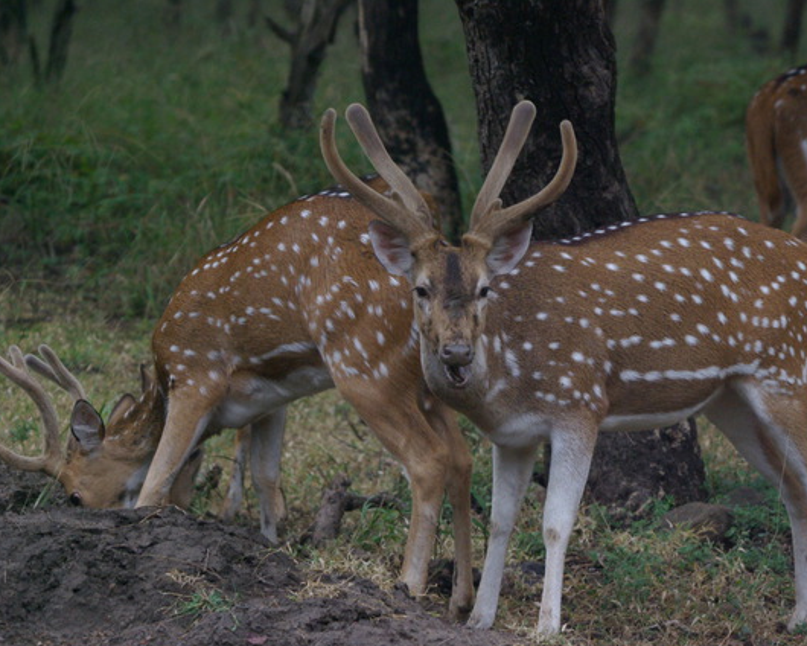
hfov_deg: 7.1
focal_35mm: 272
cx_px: 480
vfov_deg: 5.7
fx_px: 6496
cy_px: 324
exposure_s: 1/180
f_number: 5.6
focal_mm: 160
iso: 800
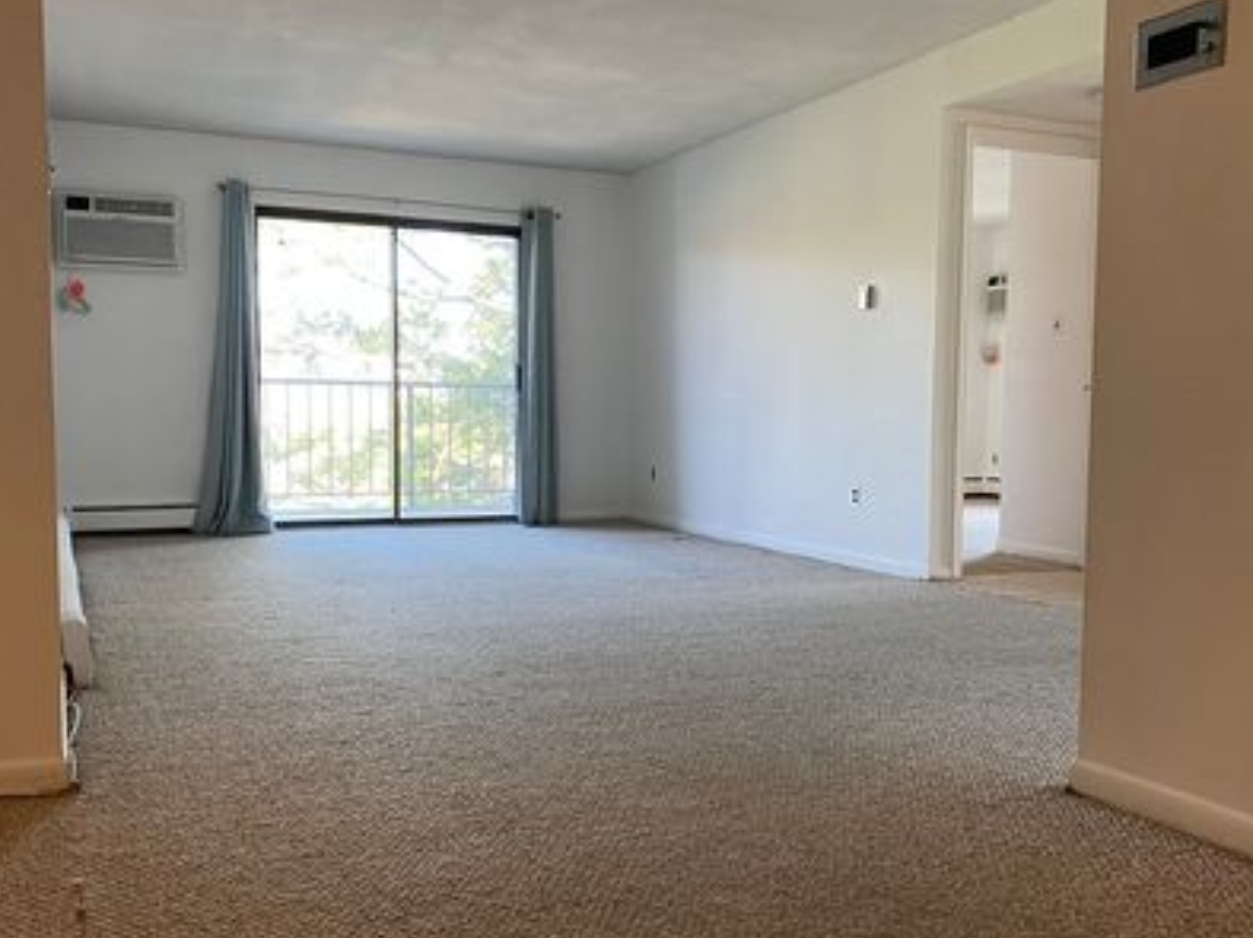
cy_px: 510
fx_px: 1194
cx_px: 626
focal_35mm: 33
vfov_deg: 42.9
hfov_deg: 55.4
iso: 100
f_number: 1.8
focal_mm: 4.25
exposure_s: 1/60
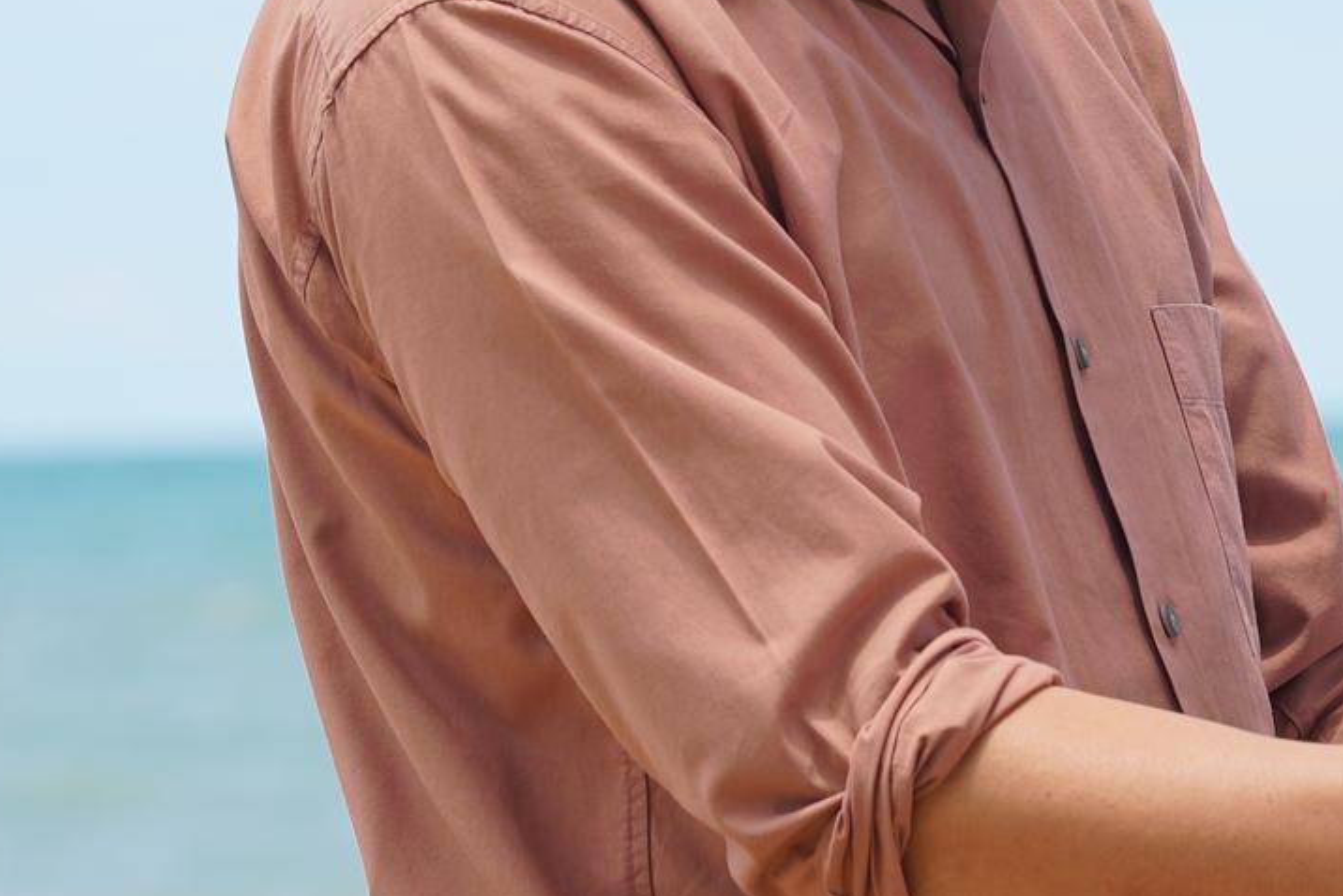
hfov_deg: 5.9
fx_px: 13024
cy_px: -1
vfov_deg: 3.9
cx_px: 1519
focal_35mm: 349
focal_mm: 125
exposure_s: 1/320
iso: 100
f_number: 6.3
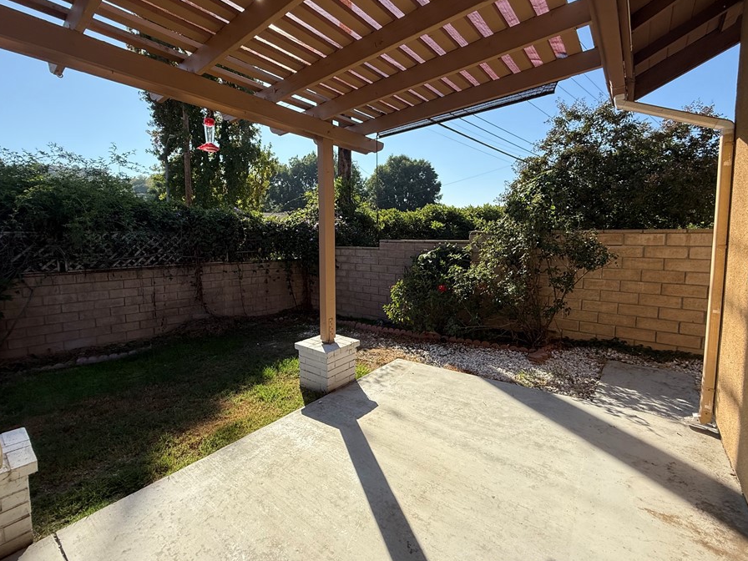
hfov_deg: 94.5
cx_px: 377
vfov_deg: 78.0
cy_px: 261
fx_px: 346
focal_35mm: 16
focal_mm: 2.22
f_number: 2.2
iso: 64
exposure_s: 1/1368
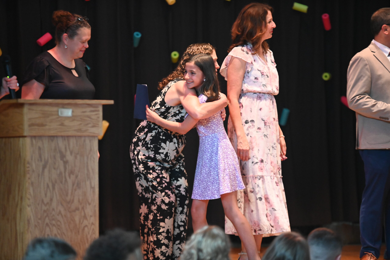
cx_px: 195
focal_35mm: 200
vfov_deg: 6.9
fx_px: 2166
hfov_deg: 10.3
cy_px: 130
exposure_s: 1/250
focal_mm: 200
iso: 9000
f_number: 2.8
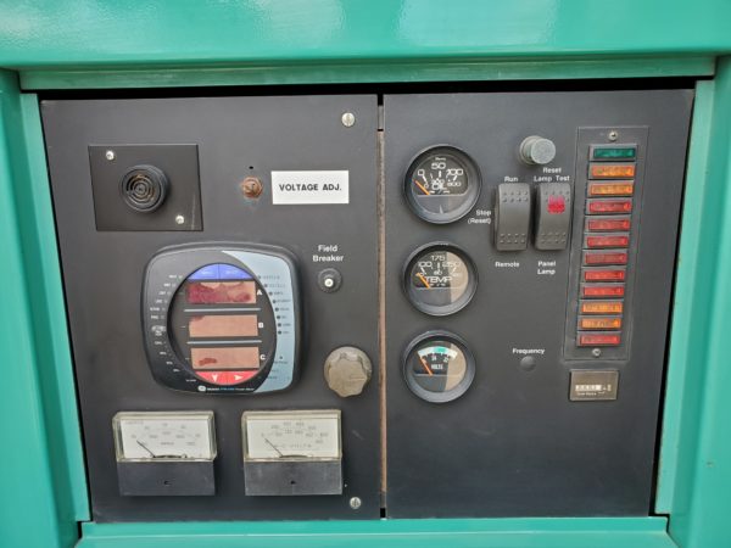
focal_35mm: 26
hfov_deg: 67.3
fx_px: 549
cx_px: 366
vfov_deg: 53.1
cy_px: 274
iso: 64
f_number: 2.4
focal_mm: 4.3
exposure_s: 1/100
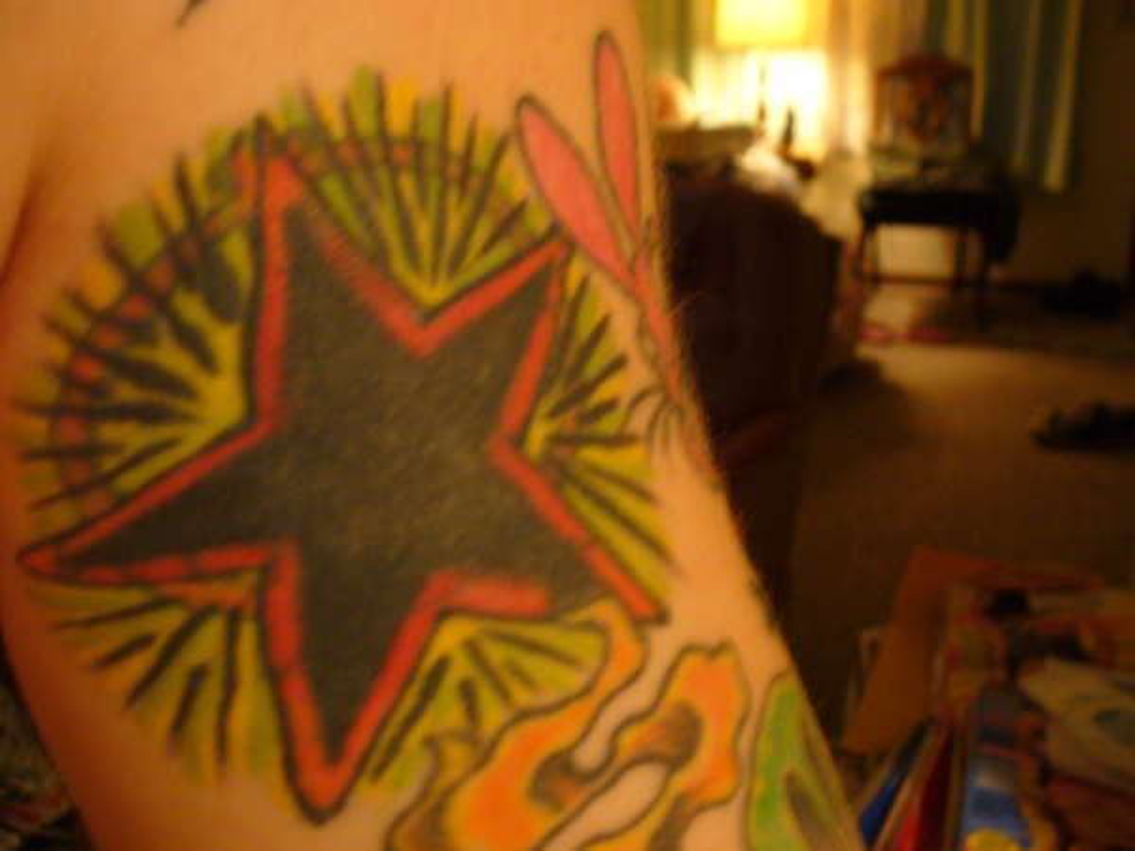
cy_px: 426
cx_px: 568
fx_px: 1213
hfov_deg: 50.1
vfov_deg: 38.7
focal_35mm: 37
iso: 200
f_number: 2.8
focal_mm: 6.1
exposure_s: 1/8
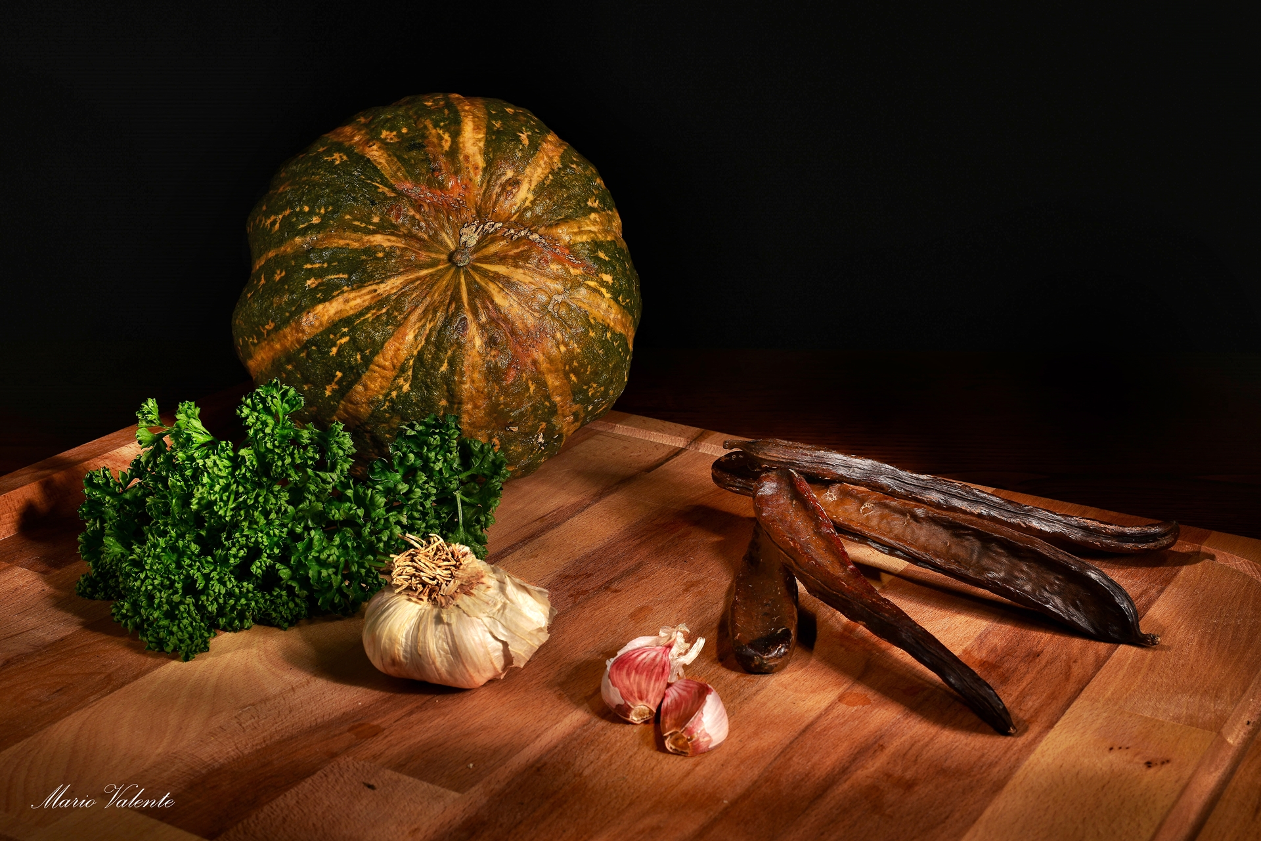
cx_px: 630
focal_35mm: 50
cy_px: 420
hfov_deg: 39.6
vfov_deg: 27.0
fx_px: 1752
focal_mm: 50
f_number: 16
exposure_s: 50.6
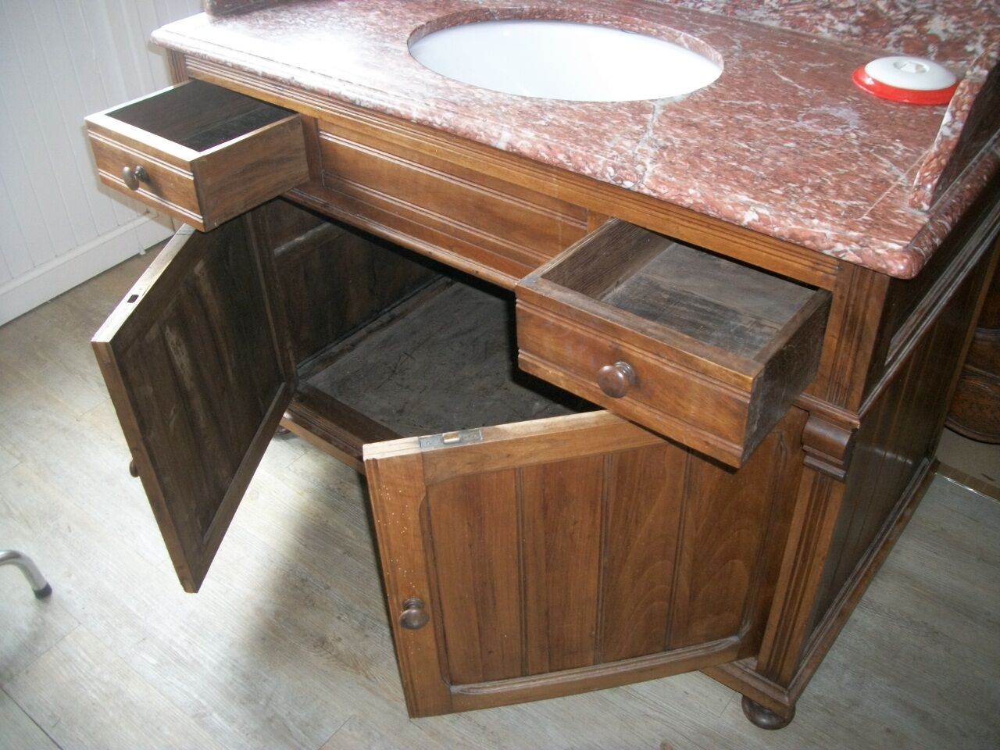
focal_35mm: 32
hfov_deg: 56.8
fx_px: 924
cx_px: 500
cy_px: 375
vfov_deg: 44.2
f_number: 2.9
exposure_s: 1/30
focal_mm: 5.7
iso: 160
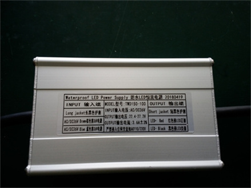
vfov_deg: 51.3
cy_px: 94
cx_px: 126
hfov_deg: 65.3
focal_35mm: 27
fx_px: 196
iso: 64
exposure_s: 1/50
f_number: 2.09
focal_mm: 3.6
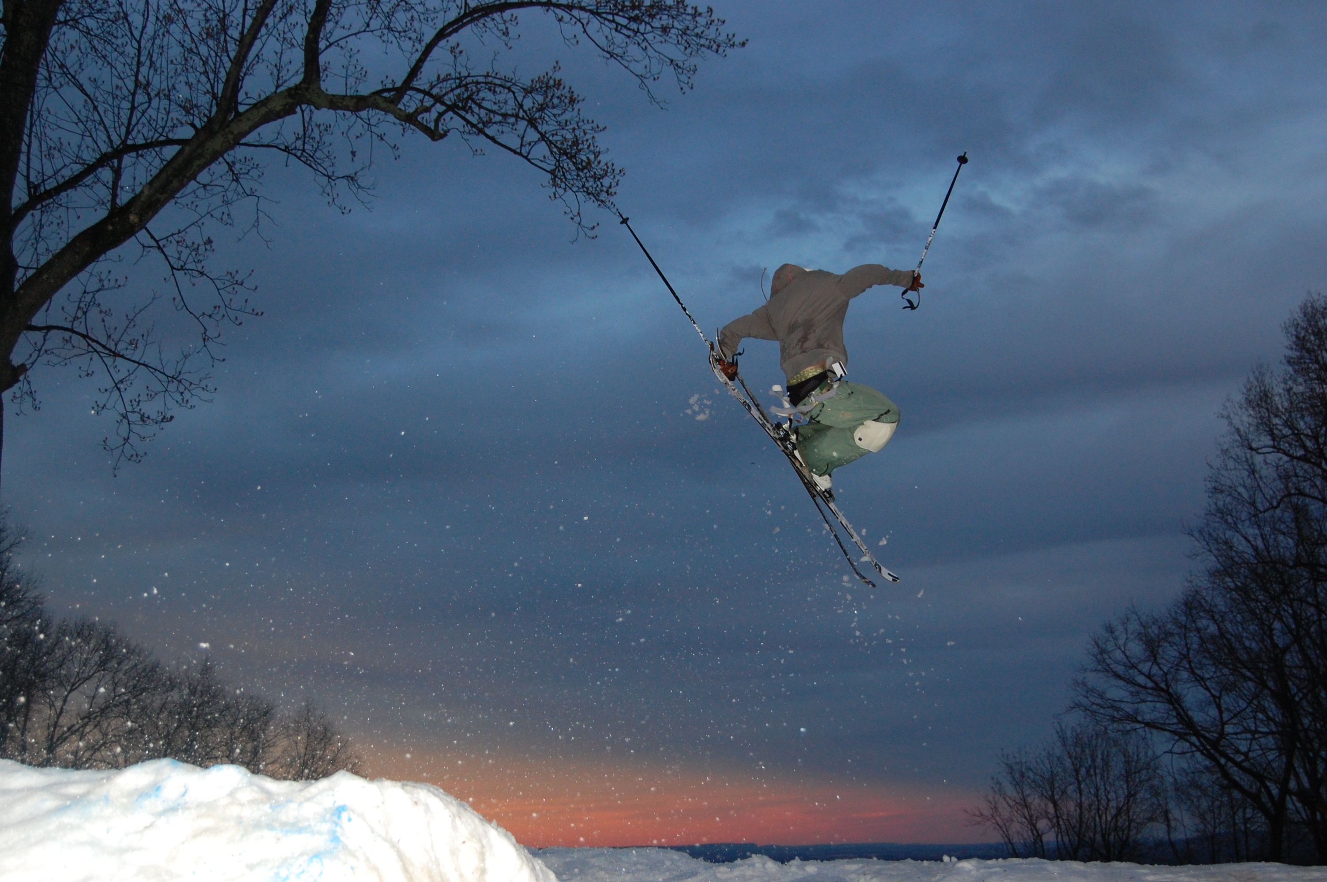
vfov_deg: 29.8
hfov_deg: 43.6
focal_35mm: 45
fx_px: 1657
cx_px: 664
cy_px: 441
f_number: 4.2
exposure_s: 1/500
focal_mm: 30
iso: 800
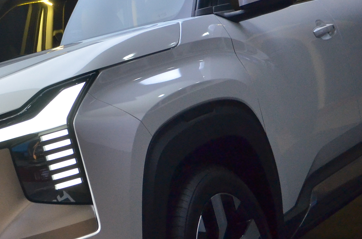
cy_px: 97
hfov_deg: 20.8
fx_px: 966
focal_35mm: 96
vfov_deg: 14.1
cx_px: 32
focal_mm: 25
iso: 2000
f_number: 5.6
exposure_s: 1/400
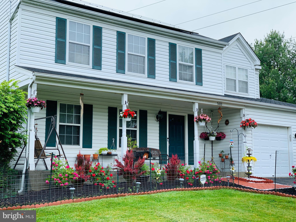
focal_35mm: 52
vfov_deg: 28.0
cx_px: 148
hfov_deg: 36.8
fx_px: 445
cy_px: 111
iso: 16
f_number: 2.4
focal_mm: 6
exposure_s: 1/236
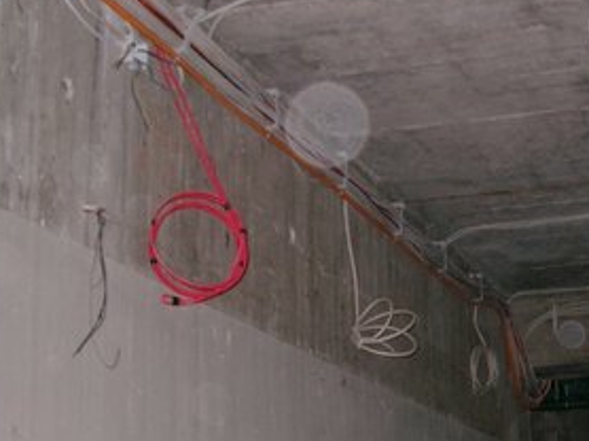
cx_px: 504
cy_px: 280
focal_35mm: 80
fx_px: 1360
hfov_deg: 23.9
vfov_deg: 18.4
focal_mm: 7.6
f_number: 2.6
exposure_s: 1/60
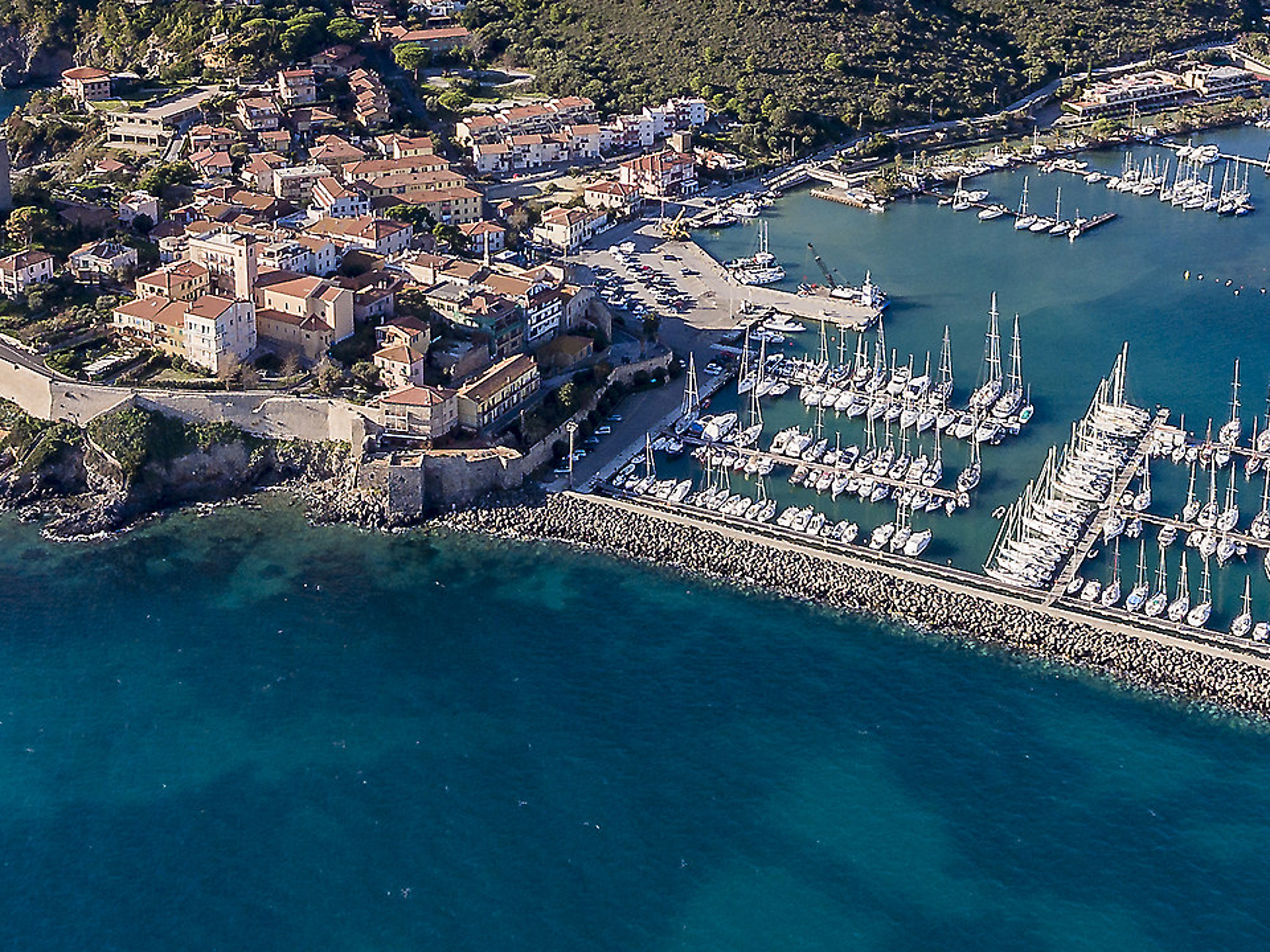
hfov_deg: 38.2
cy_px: 50
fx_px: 1834
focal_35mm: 50
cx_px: 628
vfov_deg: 27.8
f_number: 2.8
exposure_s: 1/610
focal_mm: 3.61
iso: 100
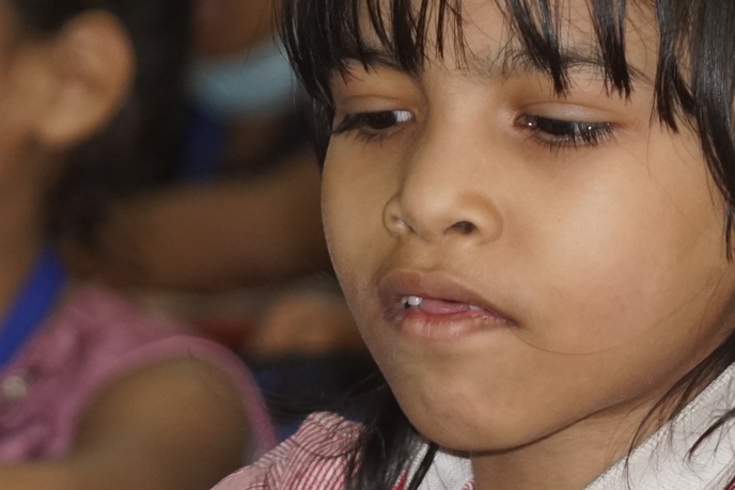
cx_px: 276
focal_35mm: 588
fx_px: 12016
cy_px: 291
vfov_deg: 2.3
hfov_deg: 3.5
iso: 800
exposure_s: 1/100
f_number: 5.6
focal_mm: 135
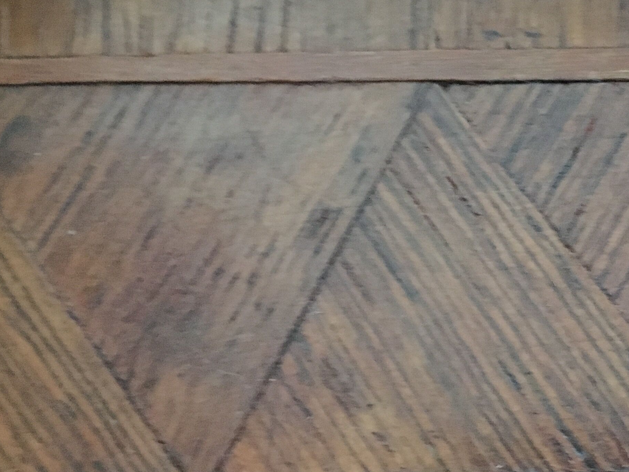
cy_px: 275
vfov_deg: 22.9
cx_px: 432
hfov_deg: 30.0
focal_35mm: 64
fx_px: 1163
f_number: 2.2
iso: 640
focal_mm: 4.15
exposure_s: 1/17
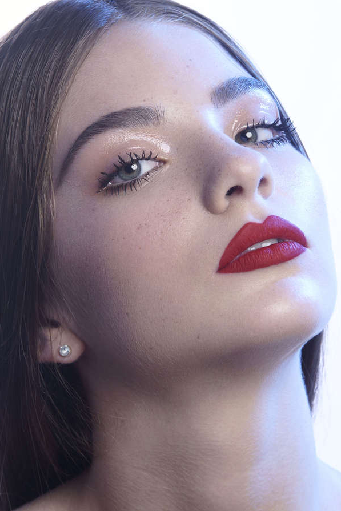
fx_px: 2571
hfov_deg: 7.6
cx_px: 170
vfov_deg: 11.4
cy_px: 255
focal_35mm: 181
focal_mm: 120
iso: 100
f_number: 11
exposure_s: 1/125
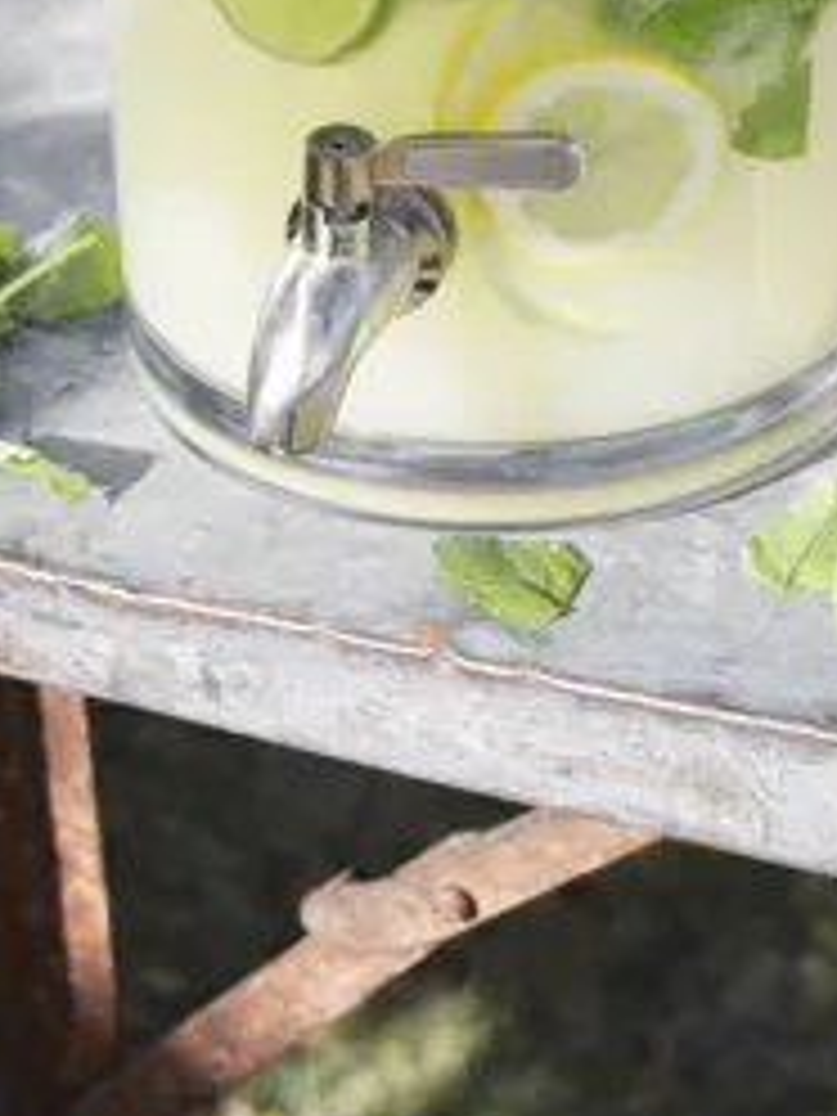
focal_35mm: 90
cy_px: -32
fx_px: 2912
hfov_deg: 16.0
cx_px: 864
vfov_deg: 20.9
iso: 100
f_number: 4
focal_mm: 34.5
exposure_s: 1/640
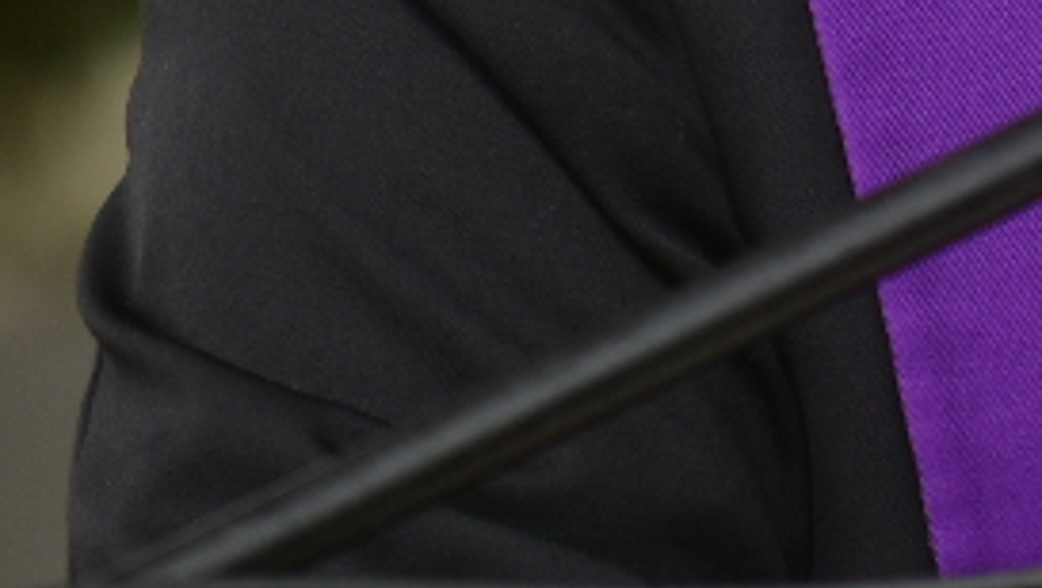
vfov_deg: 1.0
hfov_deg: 1.7
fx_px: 34340
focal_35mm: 1242
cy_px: -764
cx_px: 1908
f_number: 2.8
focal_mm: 200
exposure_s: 1/160
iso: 100
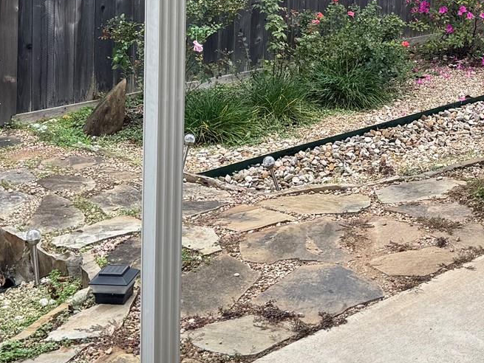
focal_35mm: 75
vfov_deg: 18.6
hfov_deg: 25.5
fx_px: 1049
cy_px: -70
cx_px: 395
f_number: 1.78
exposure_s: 1/364
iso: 80
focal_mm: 6.76
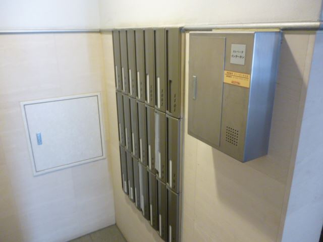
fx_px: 261
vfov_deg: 49.7
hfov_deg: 63.4
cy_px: 121
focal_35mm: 28
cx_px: 162
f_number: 3.1
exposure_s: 1/8
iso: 400
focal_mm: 5
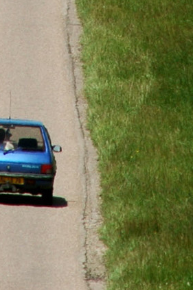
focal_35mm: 2562
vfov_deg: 0.8
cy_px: -450
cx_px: -85
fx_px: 20652
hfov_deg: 0.5
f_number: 10
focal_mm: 300
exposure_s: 1/400
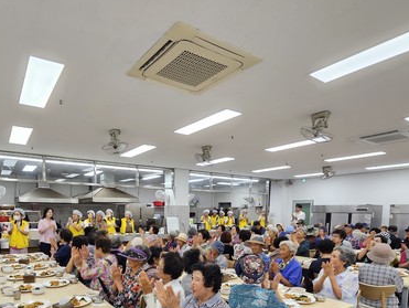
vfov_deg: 59.1
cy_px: 242
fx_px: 248
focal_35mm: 21
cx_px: 161
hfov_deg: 77.9
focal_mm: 2.2
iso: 100
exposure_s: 1/60
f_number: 2.2
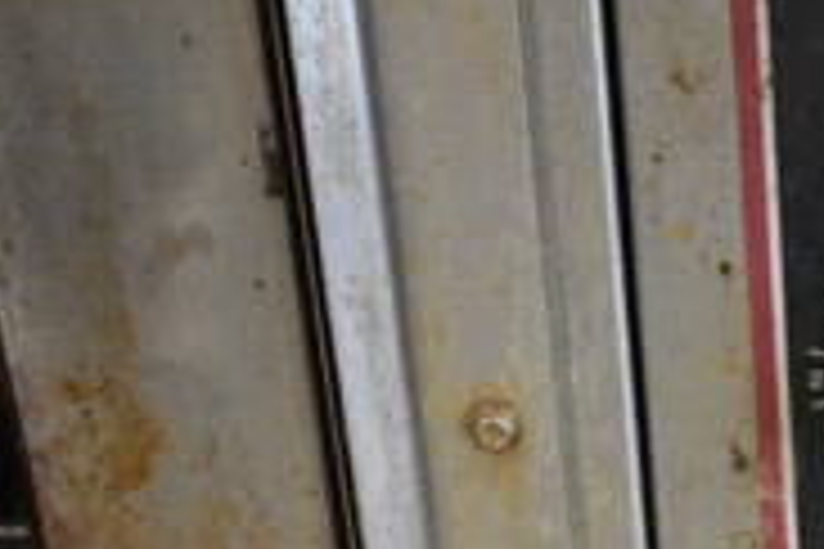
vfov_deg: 12.0
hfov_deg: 18.0
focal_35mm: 110
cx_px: 865
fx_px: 2518
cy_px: 760
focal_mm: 22
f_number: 3.8
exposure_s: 1/125
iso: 5600
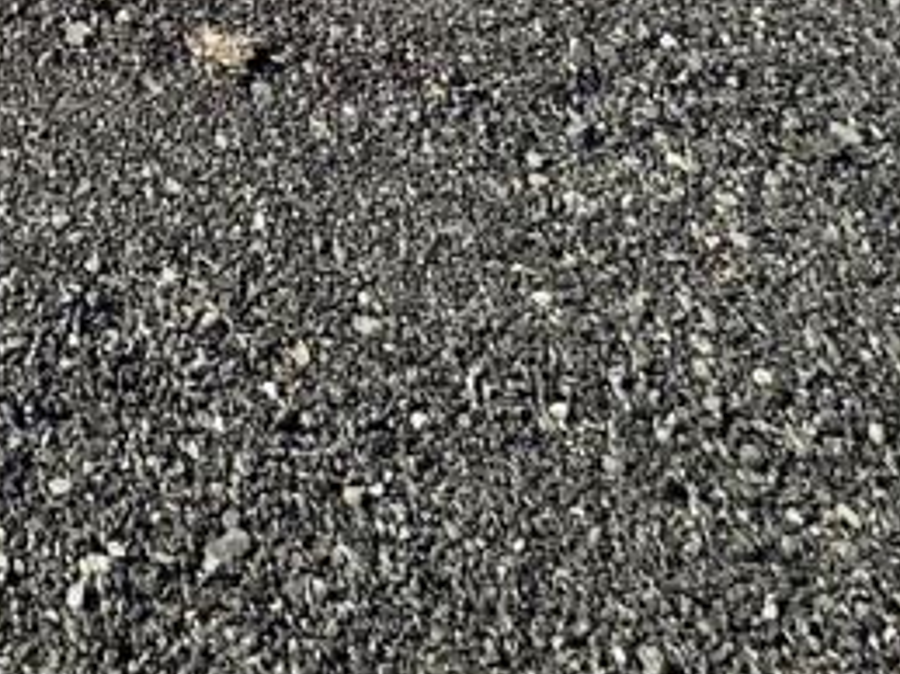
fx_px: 2105
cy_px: -1207
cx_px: -671
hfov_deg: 19.1
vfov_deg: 12.0
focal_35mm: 81
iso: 50
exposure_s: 1/3610
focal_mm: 2.22
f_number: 2.2
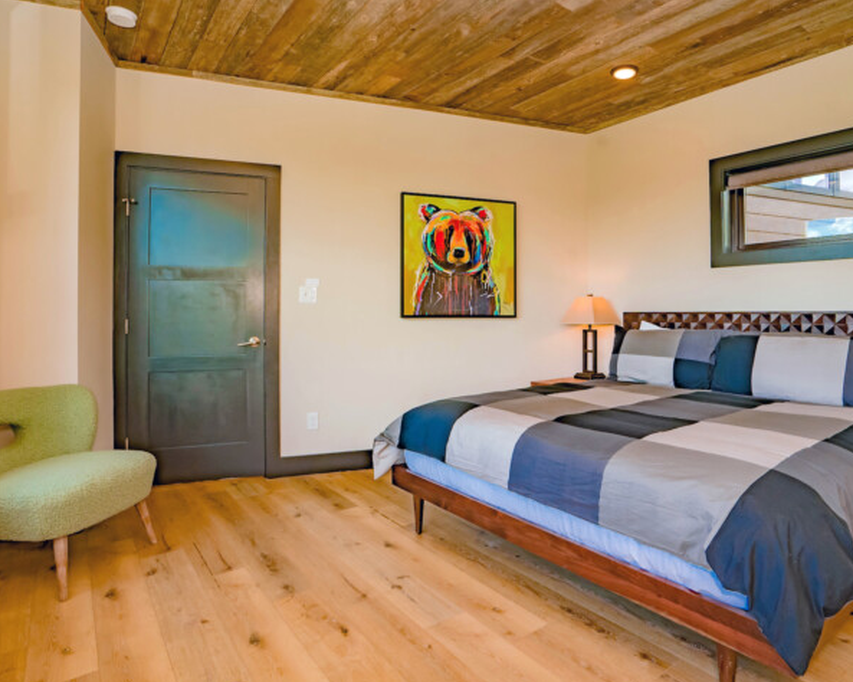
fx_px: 480
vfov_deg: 70.8
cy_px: 337
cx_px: 478
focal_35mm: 19
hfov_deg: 82.9
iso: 640
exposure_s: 1/200
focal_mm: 16
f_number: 8
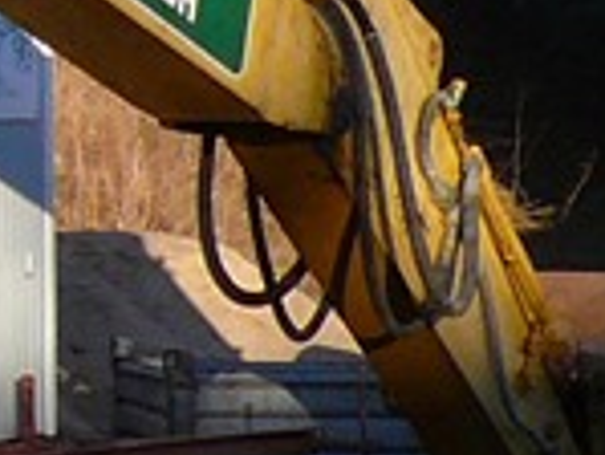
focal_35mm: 236
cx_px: -934
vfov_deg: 6.3
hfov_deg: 7.7
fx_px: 4128
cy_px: 150
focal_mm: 4.7
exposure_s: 1/500
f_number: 2.8
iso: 100
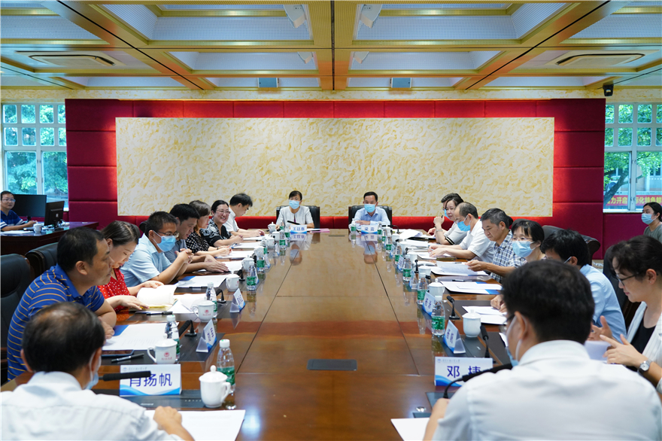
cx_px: 331
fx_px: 625
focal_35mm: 34
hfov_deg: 55.8
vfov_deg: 38.9
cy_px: 220
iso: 2000
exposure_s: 1/100
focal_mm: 34
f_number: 4
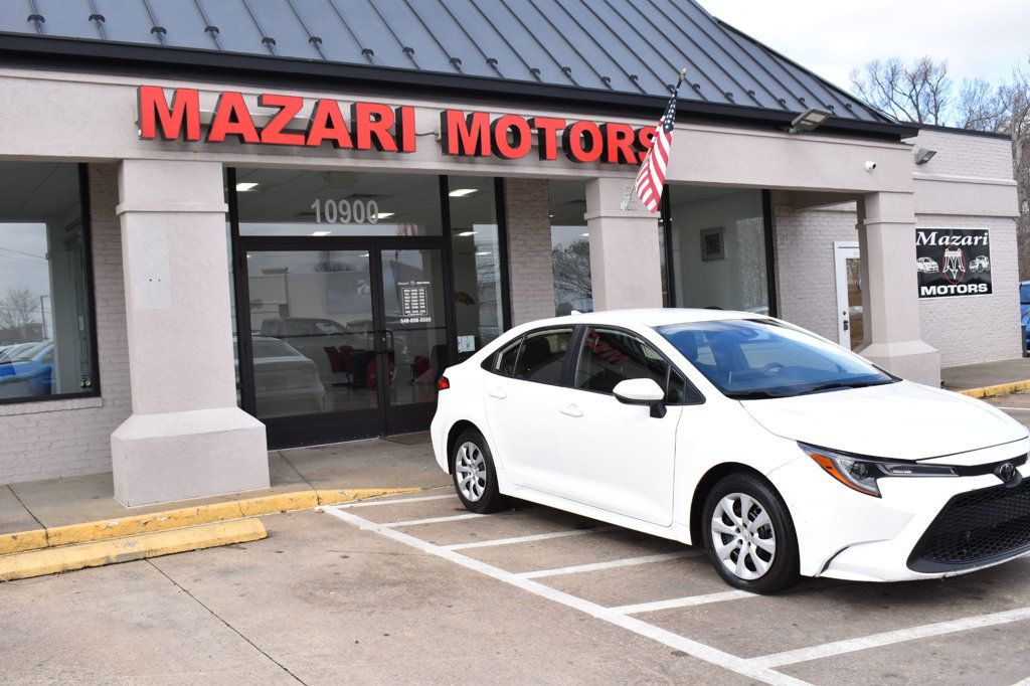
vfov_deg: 38.3
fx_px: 987
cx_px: 515
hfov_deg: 55.1
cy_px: 343
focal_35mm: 34
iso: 200
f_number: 8
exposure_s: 1/250
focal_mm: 23
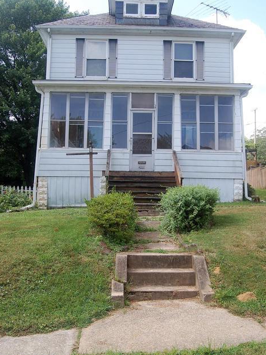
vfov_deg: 47.9
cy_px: 171
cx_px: 133
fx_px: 400
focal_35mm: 39
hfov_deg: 36.8
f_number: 7.1
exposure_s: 1/200
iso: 200
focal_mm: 22
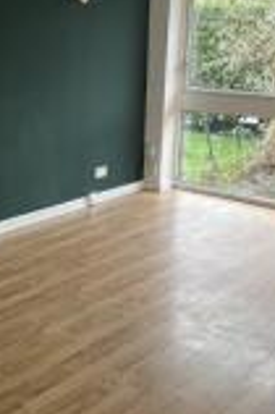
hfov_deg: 26.1
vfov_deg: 39.6
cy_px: 182
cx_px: 28
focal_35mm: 50
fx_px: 574
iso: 200
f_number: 1.8
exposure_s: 1/50
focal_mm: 1.57
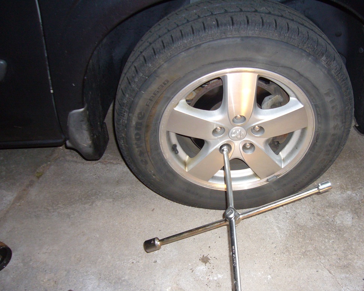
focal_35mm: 36
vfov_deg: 41.0
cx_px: 234
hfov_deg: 49.6
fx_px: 388
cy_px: 171
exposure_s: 1/30
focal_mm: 4.6
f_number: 2.8
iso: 125
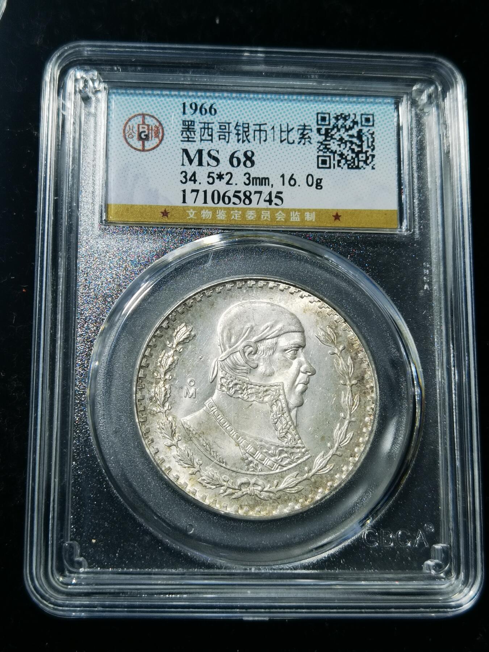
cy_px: 326
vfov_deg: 30.3
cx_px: 244
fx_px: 1205
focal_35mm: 64
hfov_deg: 22.9
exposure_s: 1/100
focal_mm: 6.67
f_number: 1.9
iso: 80
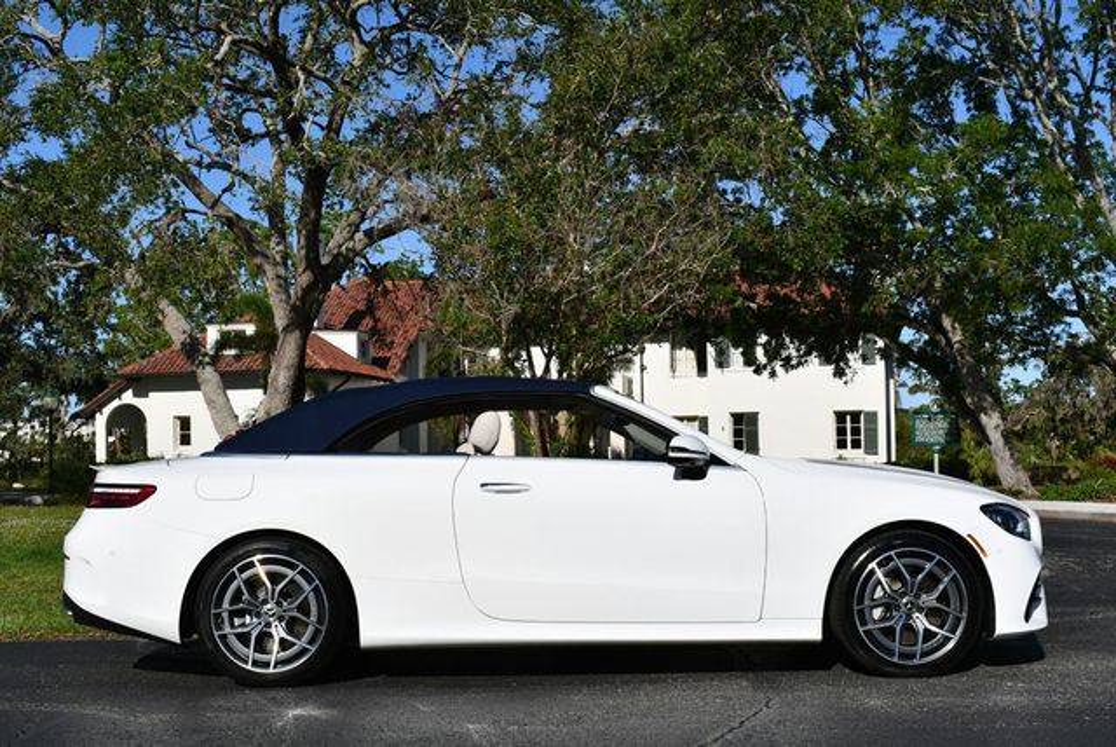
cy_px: 374
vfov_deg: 29.3
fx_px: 1427
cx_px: 558
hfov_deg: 42.7
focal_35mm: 46
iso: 100
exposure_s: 1/400
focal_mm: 23
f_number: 10
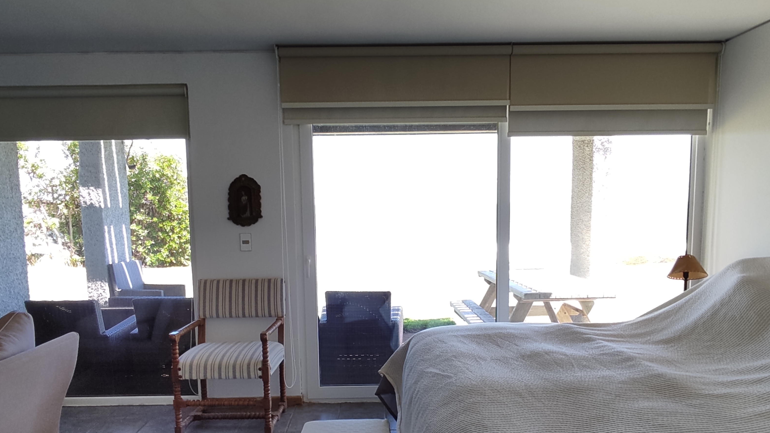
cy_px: 272
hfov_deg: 71.9
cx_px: 378
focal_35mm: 26
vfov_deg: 44.0
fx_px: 531
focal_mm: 1.6
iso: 60
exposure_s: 1/100
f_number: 2.2
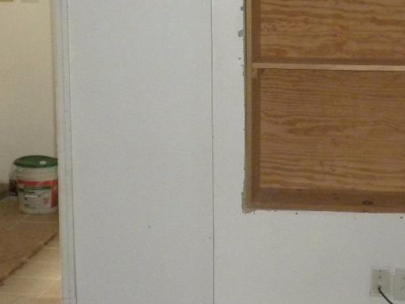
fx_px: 1182
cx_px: 225
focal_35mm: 101
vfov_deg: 14.6
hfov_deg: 19.4
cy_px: 169
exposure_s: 1/30
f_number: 3.5
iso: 400
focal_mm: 6.6
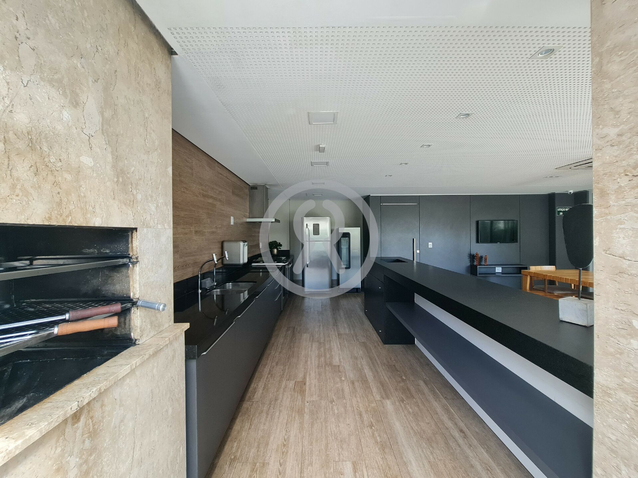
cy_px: 239
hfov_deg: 106.2
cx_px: 319
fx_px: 240
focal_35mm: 13
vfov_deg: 89.9
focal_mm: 2.2
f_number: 2.2
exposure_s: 1/60
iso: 200
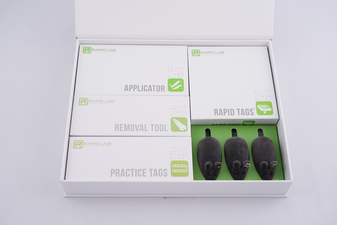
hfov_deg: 40.3
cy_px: 112
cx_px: 168
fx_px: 459
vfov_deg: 27.5
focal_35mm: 49
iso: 640
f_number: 16
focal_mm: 49
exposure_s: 1/30
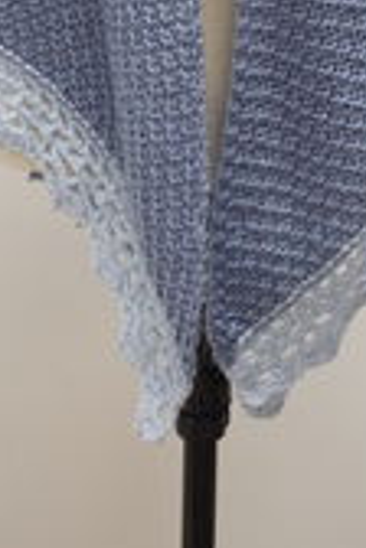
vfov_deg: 11.9
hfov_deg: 8.1
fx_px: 2577
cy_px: -104
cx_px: 252
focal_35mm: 169
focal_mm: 42
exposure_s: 1/100
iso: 1600
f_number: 5.6
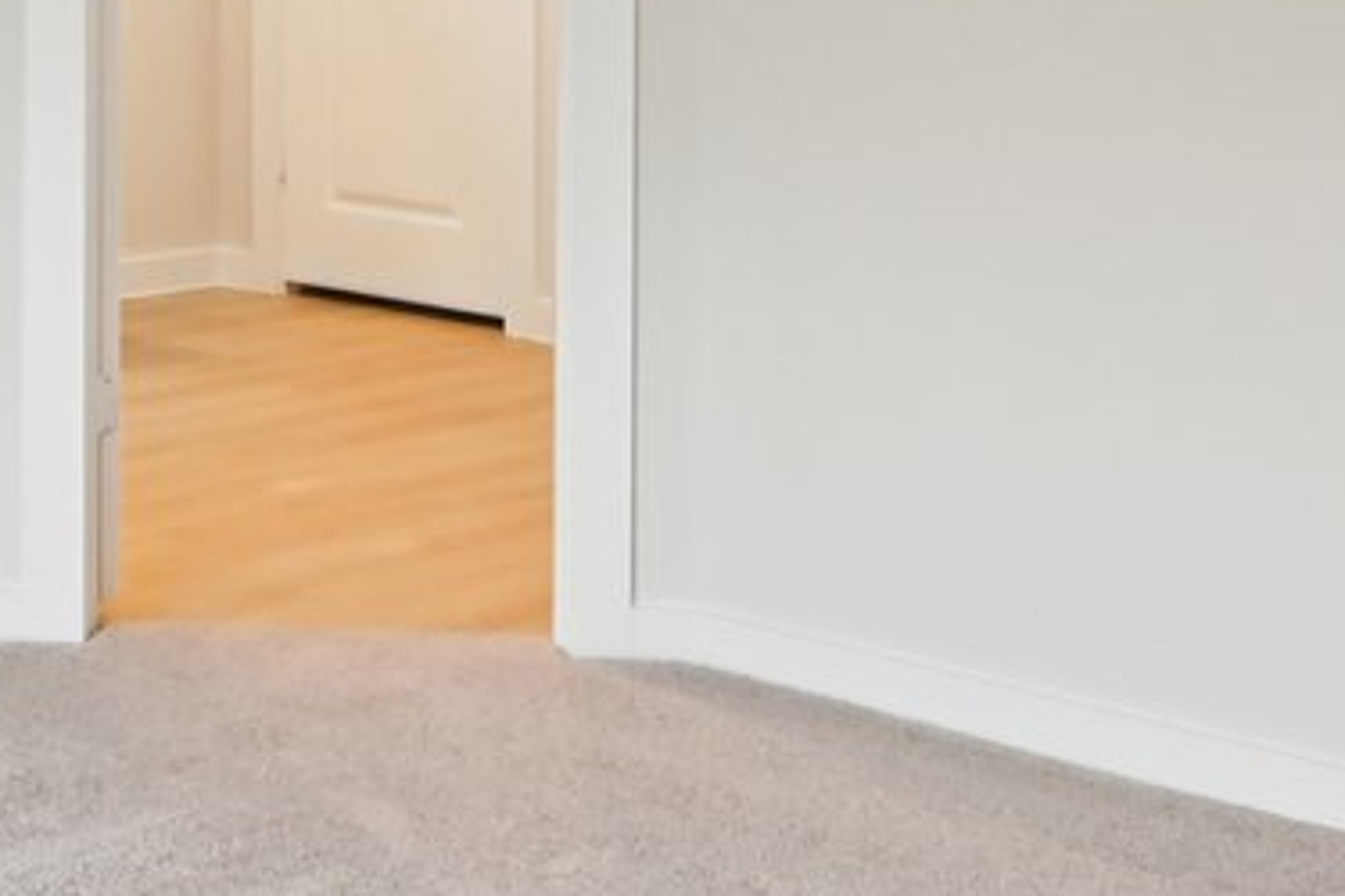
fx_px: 3165
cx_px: -111
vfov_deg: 15.4
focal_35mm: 85
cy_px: -238
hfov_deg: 22.7
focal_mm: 15.5
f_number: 8
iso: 400
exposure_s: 1/20
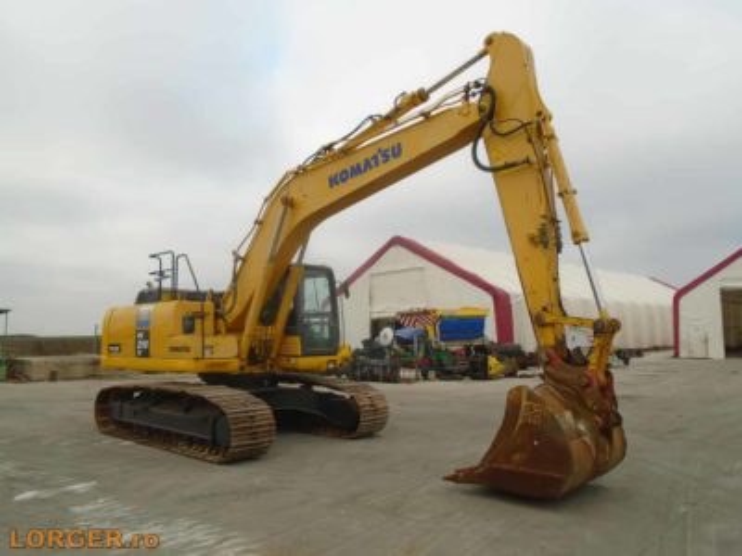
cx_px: 371
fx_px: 557
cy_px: 278
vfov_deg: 53.1
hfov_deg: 67.3
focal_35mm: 26
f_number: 3.2
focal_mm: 4.6
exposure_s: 1/500
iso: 100
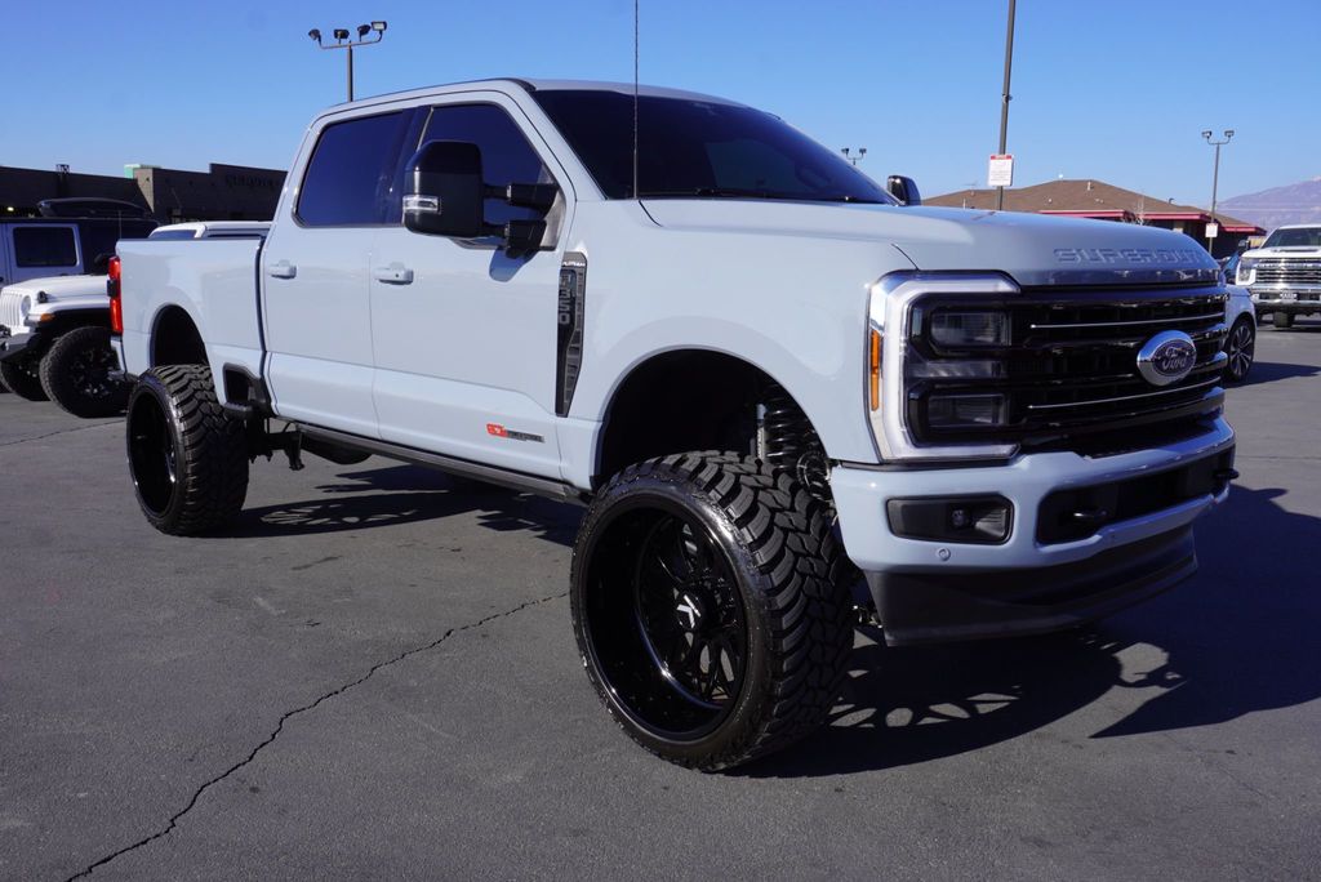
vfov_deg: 41.8
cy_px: 441
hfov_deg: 59.5
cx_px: 660
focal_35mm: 32
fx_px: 1156
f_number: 10
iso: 100
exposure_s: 1/160
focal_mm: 21
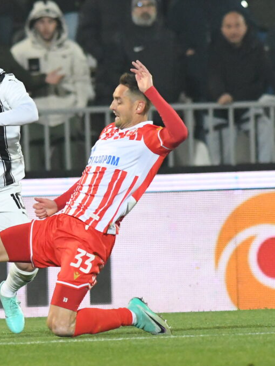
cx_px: 5
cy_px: 183
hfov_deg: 3.4
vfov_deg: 4.6
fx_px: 4596
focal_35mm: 434
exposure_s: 1/2000
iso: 6400
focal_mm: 300
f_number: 4
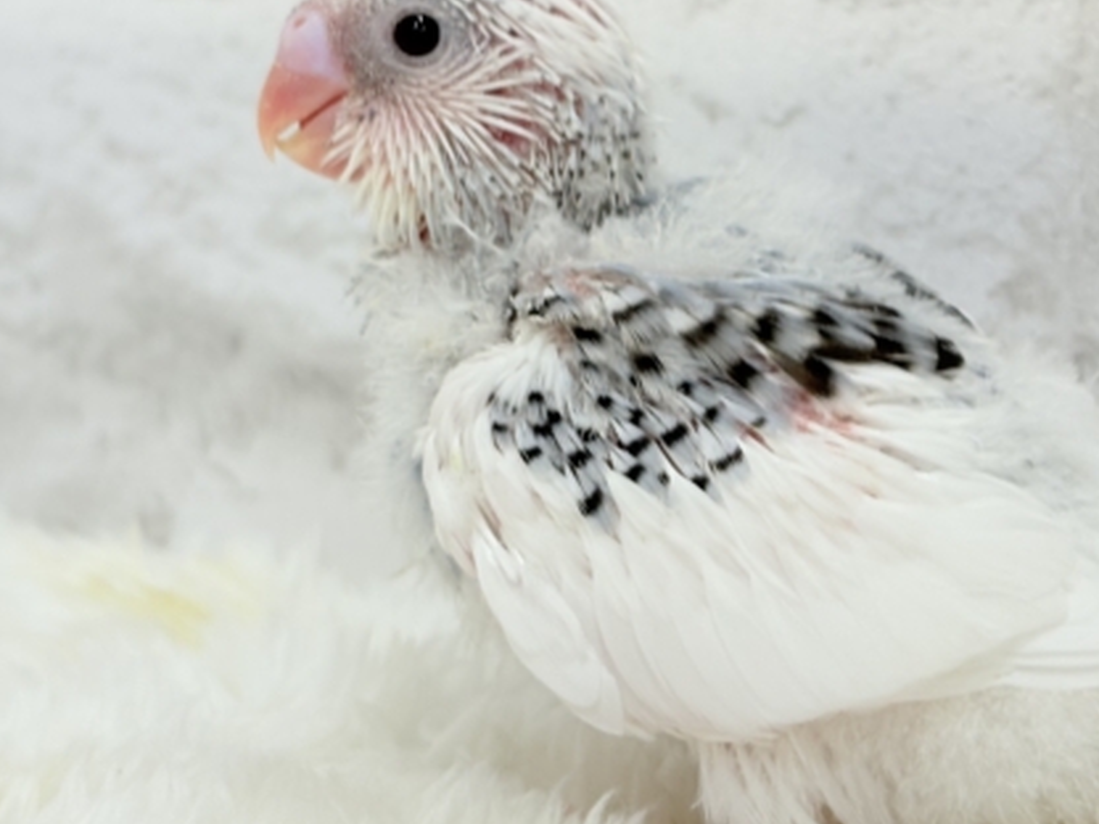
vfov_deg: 18.4
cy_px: 327
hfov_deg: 24.3
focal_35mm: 80
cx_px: 692
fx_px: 2540
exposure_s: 1/50
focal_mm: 5.96
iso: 40
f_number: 1.6
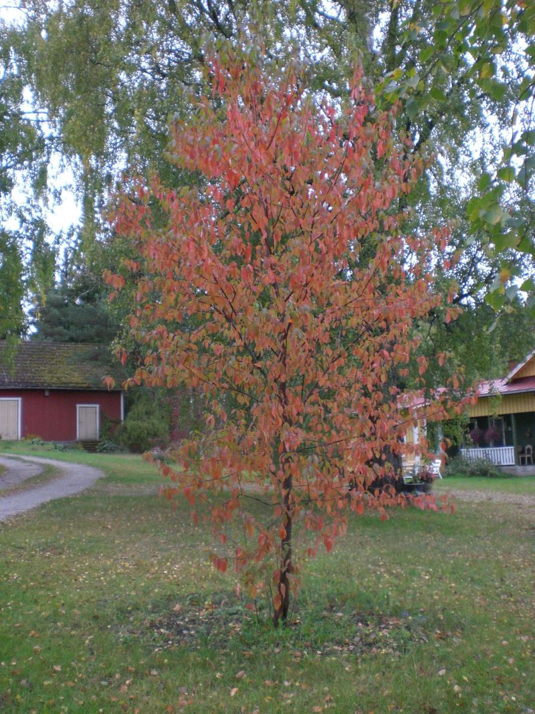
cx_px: 268
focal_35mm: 38
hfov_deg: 37.7
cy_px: 357
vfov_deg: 49.0
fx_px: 783
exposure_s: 1/80
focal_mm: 6.3
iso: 200
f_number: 3.1
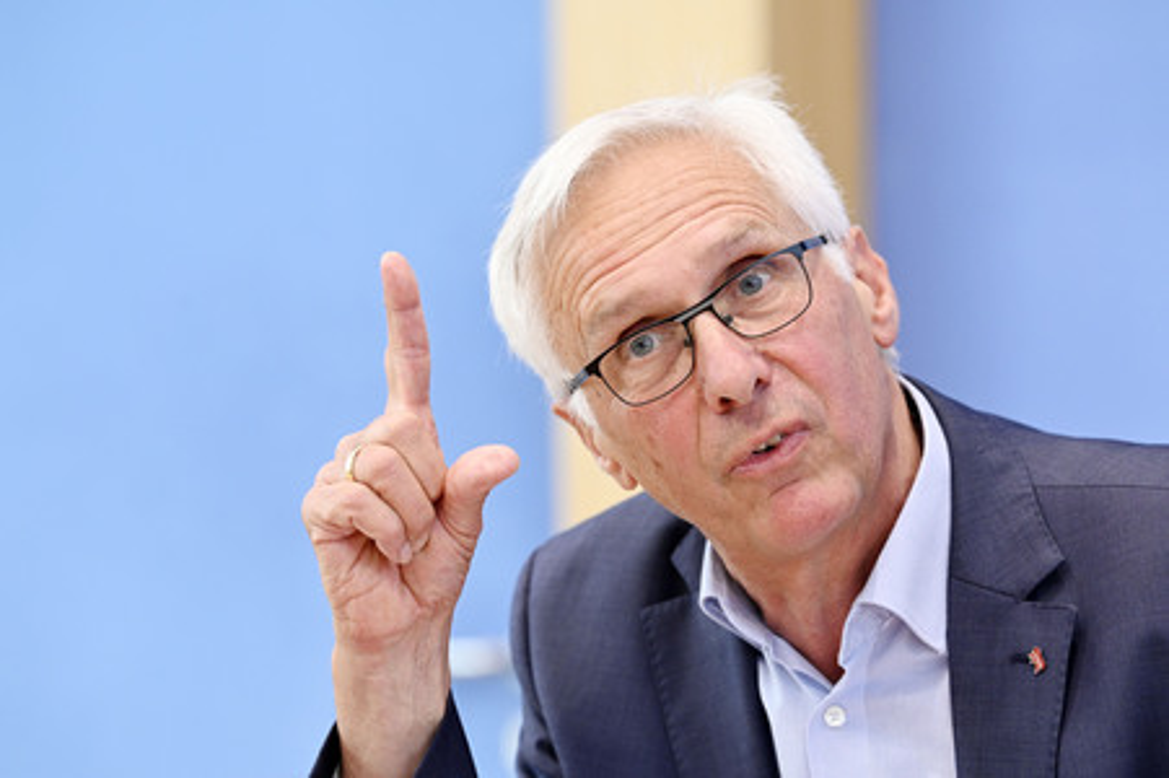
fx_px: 6490
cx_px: 584
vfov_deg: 6.9
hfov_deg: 10.3
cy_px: 389
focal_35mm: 200
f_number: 5
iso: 3200
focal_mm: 200
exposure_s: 1/640
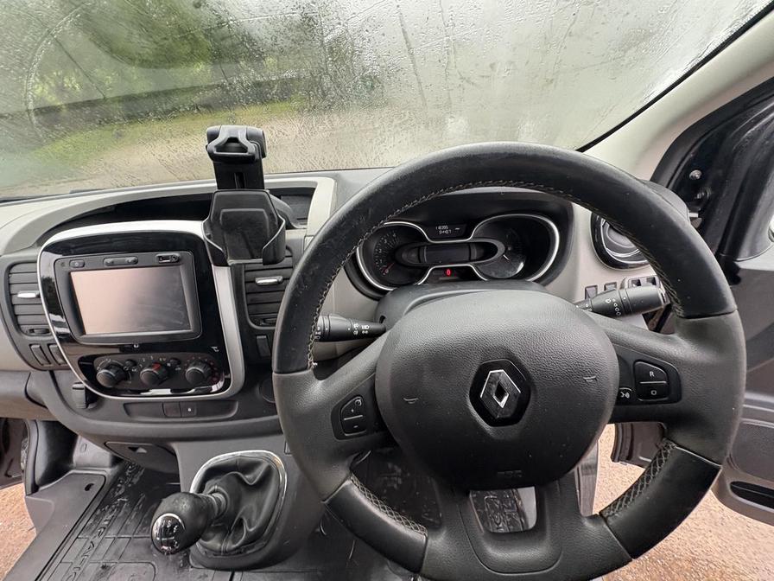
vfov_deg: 85.7
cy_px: 290
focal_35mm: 14
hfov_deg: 102.1
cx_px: 387
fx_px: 313
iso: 200
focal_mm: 2.22
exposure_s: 1/91
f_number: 2.2
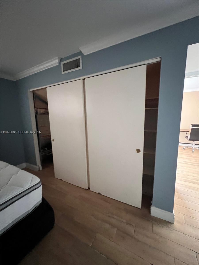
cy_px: 132
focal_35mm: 13
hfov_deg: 89.9
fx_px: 100
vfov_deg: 106.2
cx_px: 100
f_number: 1.8
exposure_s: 1/40
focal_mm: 1.57
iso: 800
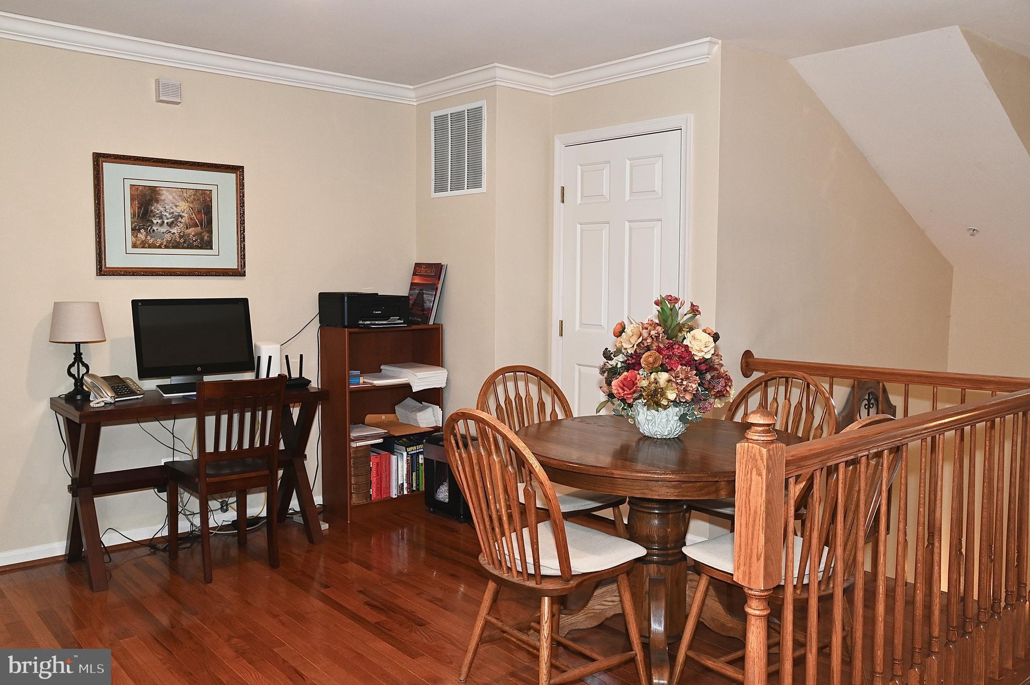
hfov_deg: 60.3
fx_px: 886
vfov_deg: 42.3
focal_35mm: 31
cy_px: 342
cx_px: 515
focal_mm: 31
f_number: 10
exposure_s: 1/30
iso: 1000
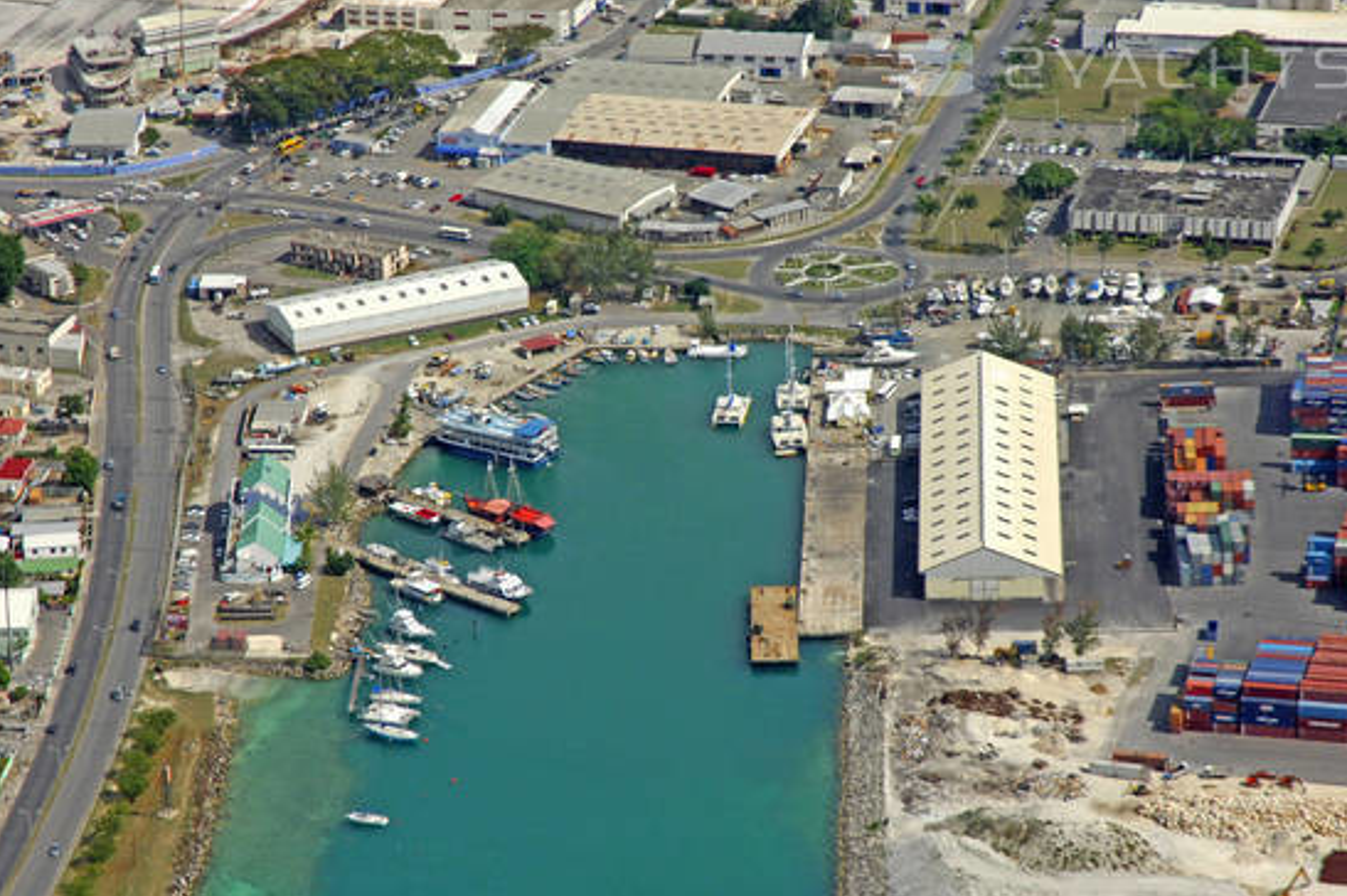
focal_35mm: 165
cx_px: 657
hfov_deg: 12.5
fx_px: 6170
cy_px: 482
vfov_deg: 8.3
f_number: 8.5
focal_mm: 100
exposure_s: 1/1250
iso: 400
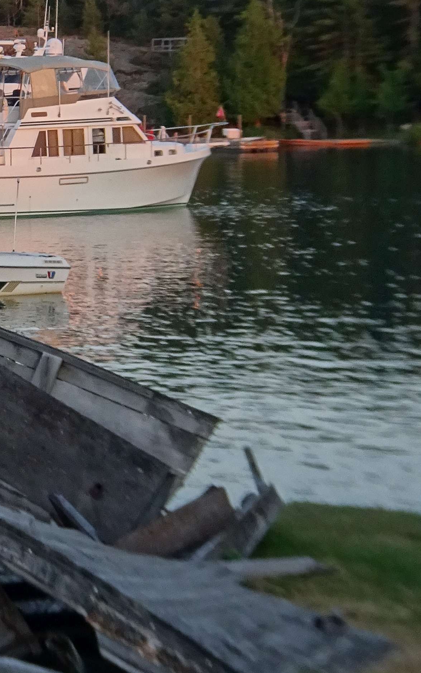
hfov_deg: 11.1
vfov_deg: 18.3
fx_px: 2074
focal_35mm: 113
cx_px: -213
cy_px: 164
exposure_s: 1/50
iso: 80
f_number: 4
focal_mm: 7.05
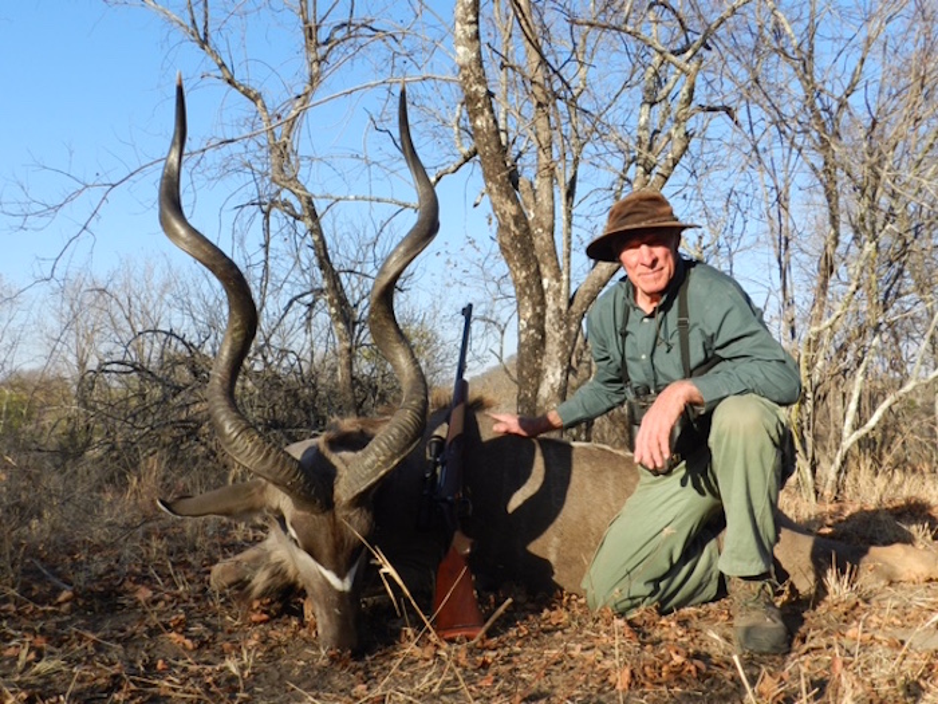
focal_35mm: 32
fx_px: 867
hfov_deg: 56.8
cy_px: 352
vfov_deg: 44.2
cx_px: 469
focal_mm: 5.6
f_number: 3.7
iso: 160
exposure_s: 1/640
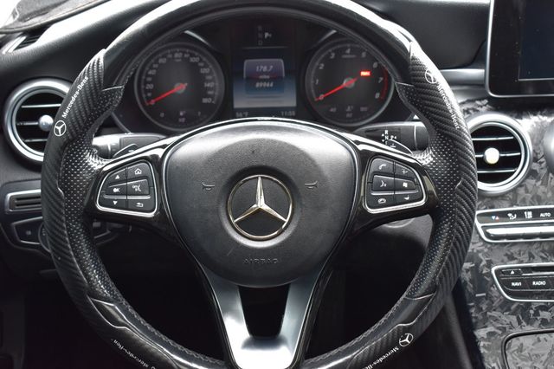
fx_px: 807
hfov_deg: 37.9
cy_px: 184
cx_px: 277
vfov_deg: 25.7
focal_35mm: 52
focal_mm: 35
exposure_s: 1/15
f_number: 6.3
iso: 500
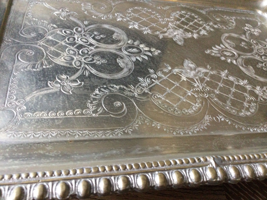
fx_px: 239
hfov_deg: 58.4
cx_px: 134
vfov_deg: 45.4
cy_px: 100
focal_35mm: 31
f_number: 2.4
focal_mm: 3.3
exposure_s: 1/20
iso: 200
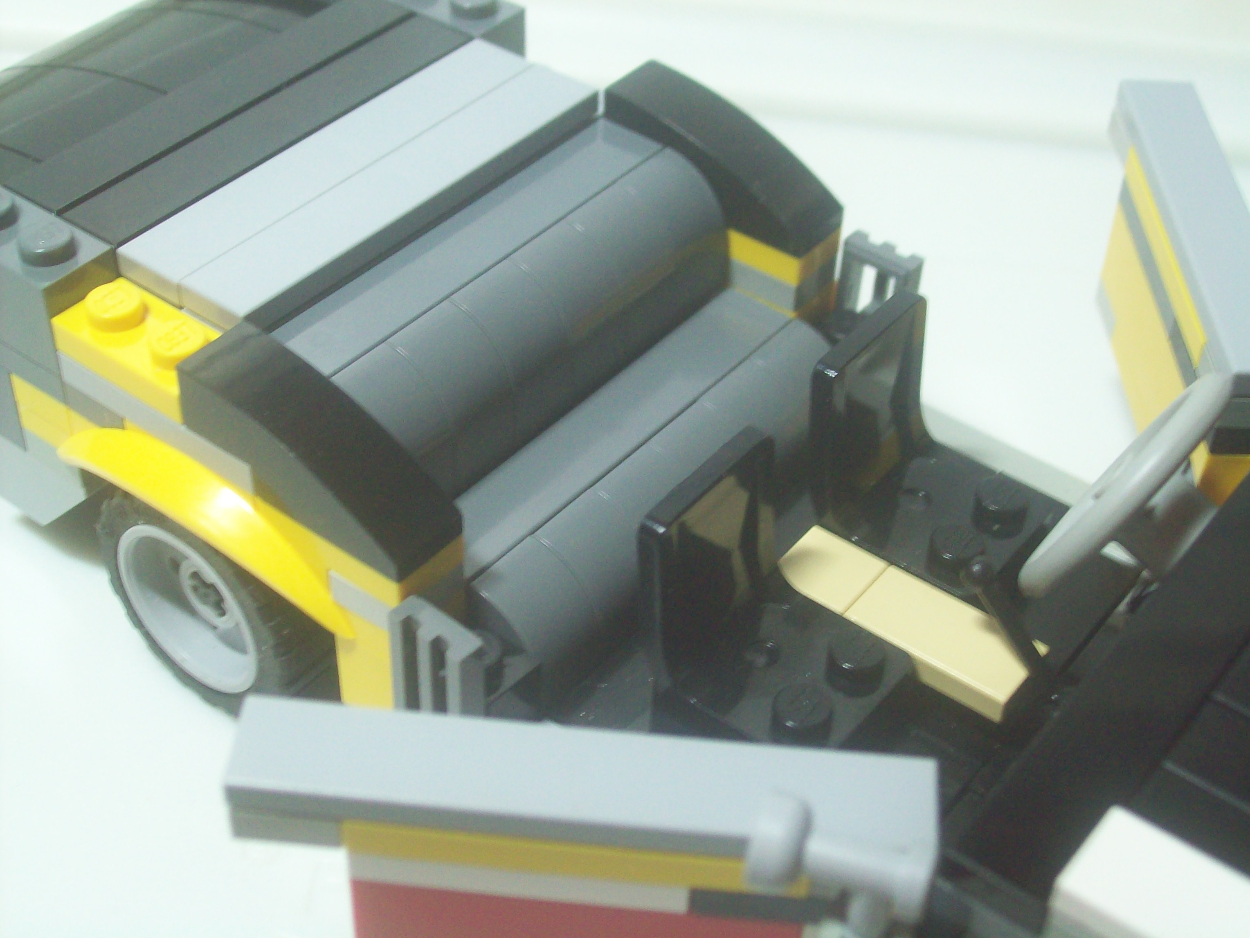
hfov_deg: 34.3
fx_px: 2022
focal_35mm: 56
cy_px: 469
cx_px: 625
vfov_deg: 26.1
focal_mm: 9.4
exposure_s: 1/9.19
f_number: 3.4
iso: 160
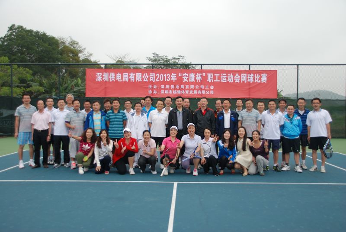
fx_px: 361
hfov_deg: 51.2
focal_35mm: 38
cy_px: 116
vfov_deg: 35.6
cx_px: 173
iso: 250
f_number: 4
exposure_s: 1/100
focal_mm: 25
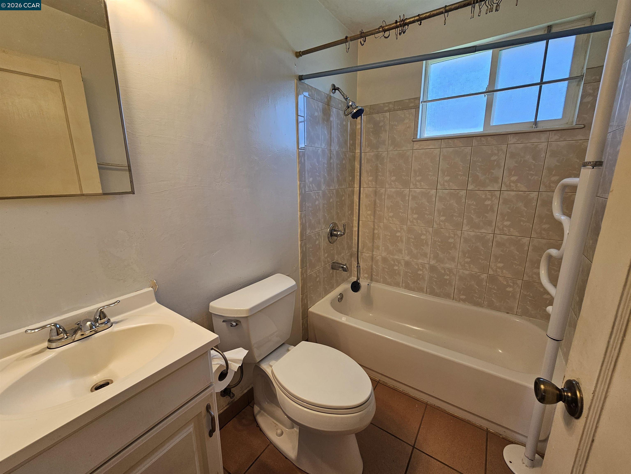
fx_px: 237
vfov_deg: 89.9
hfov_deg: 106.2
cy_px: 237
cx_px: 316
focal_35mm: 13
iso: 50
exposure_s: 1/60
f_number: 2.2
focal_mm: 2.2
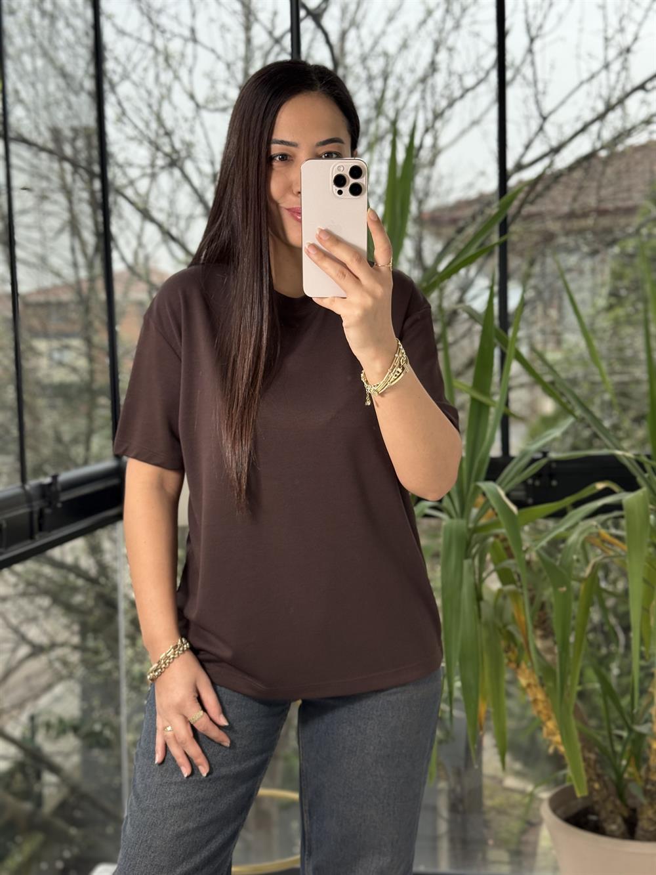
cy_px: 438
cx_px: 328
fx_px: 1213
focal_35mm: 48
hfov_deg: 30.3
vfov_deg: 39.7
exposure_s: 1/122
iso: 64
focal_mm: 6.76
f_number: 1.78
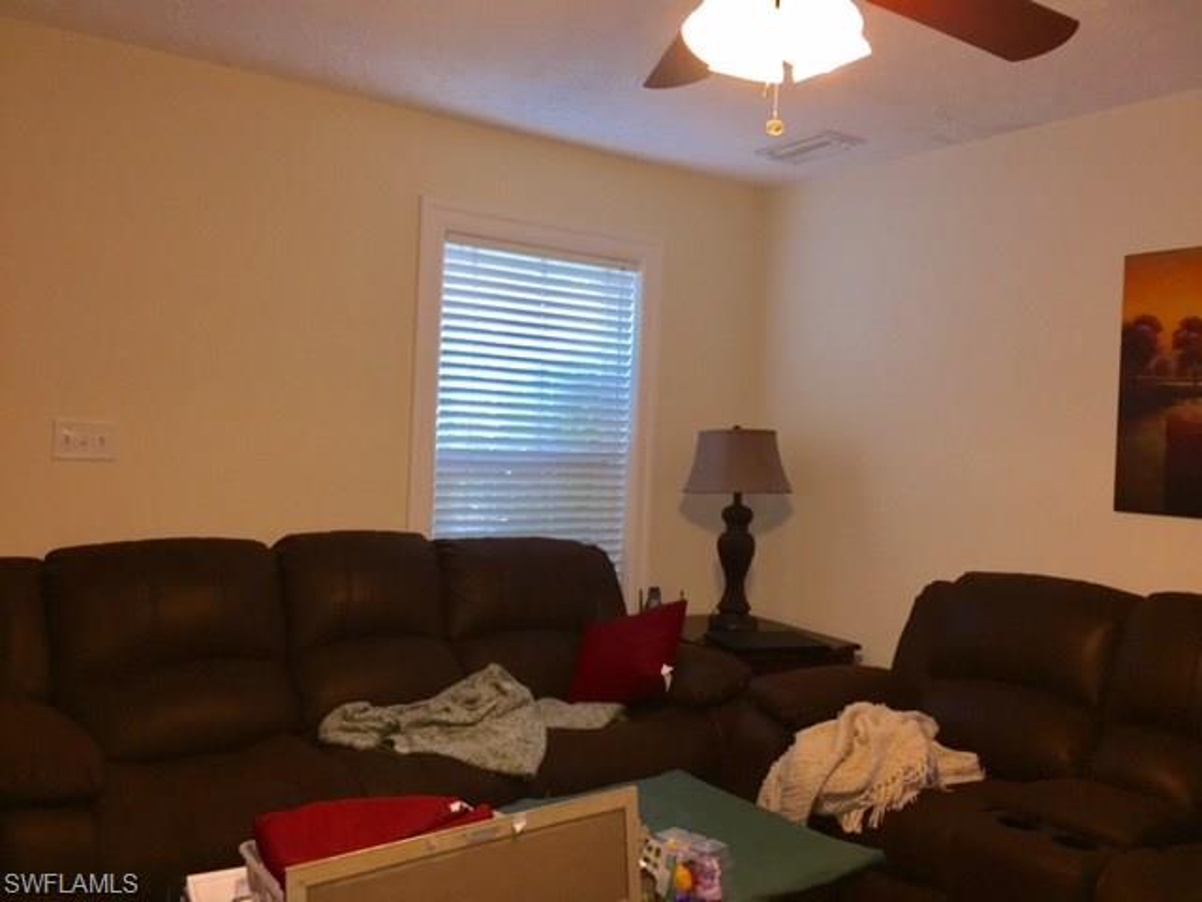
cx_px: 601
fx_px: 1007
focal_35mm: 29
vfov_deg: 48.2
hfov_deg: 61.7
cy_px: 451
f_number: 2.2
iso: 50
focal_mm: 4.15
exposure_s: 1/30
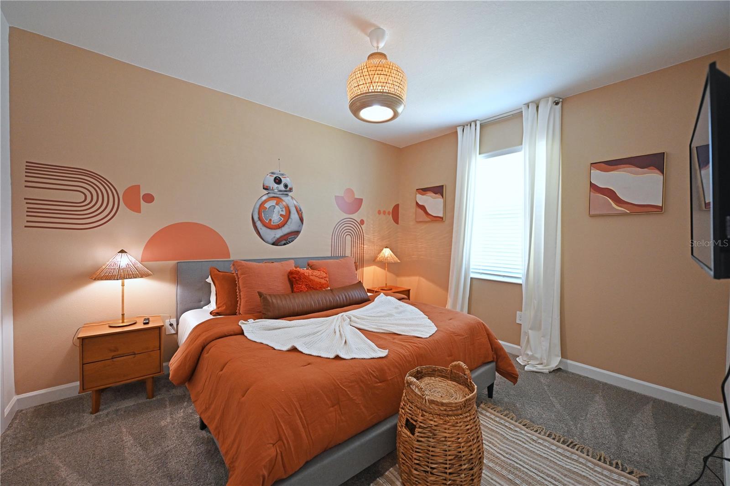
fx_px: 284
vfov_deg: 81.2
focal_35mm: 14
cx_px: 365
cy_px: 243
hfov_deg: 104.3
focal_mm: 14
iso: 1000
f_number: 2.8
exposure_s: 1/125
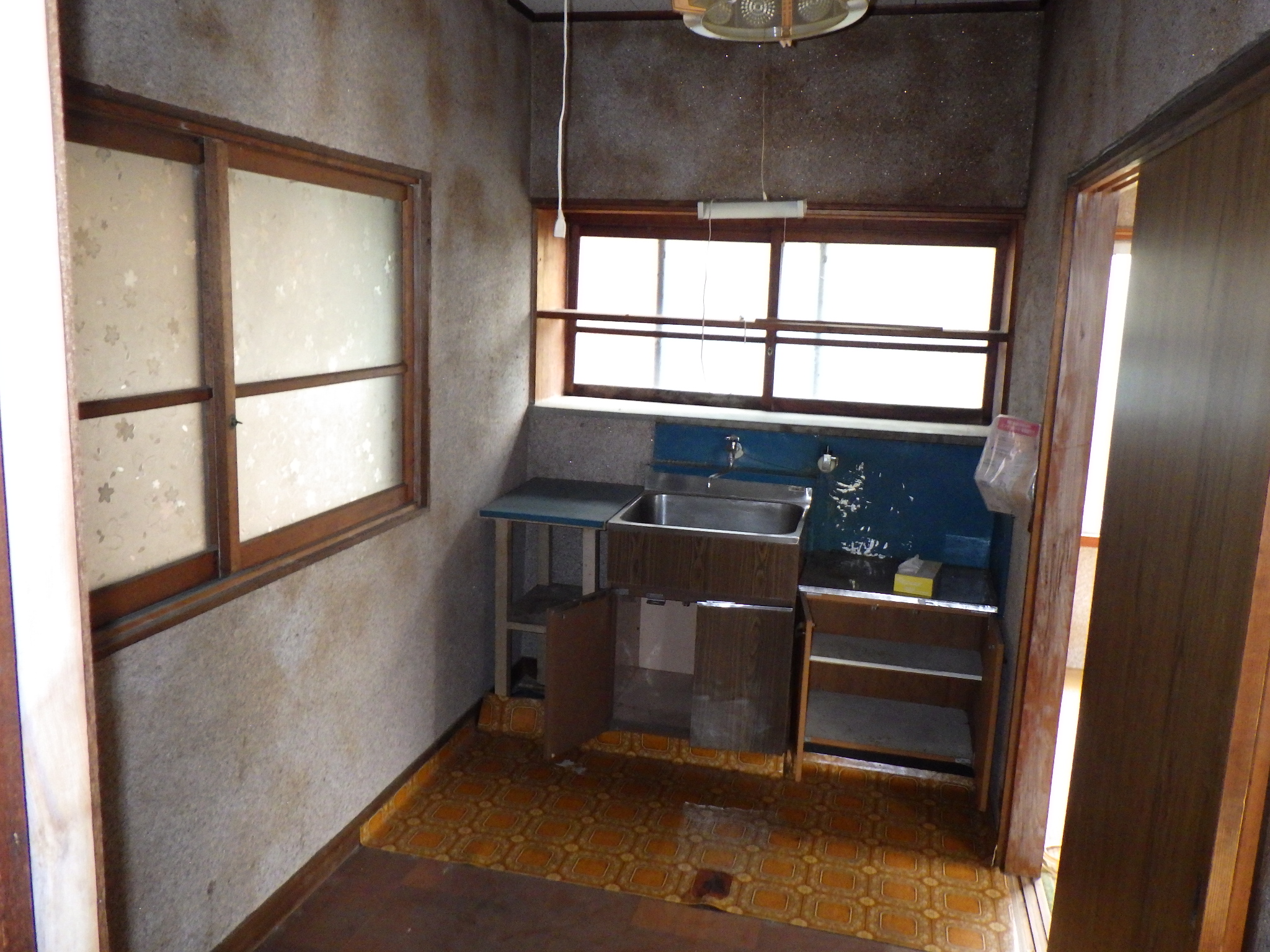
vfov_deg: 49.7
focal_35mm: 28
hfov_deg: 63.4
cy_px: 476
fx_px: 1027
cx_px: 635
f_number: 3.5
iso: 800
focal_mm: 5
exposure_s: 1/45
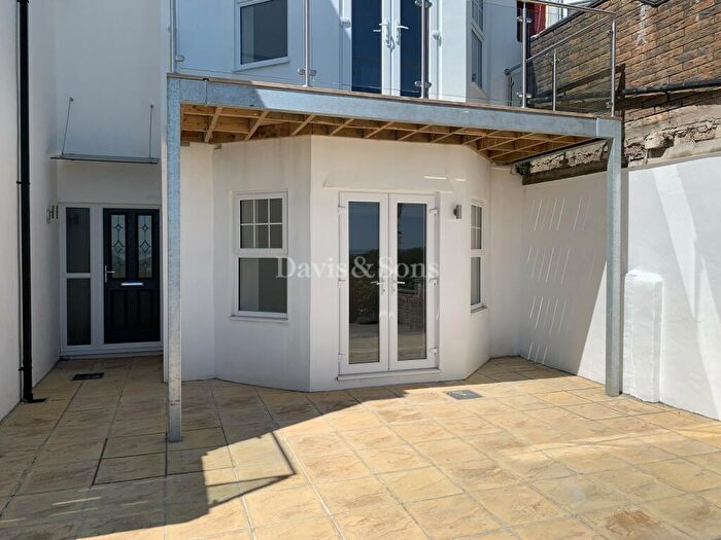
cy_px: 270
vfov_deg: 53.1
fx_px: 542
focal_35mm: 26
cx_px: 360
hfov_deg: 67.3
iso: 25
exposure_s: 1/3185
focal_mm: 4.25
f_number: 1.8
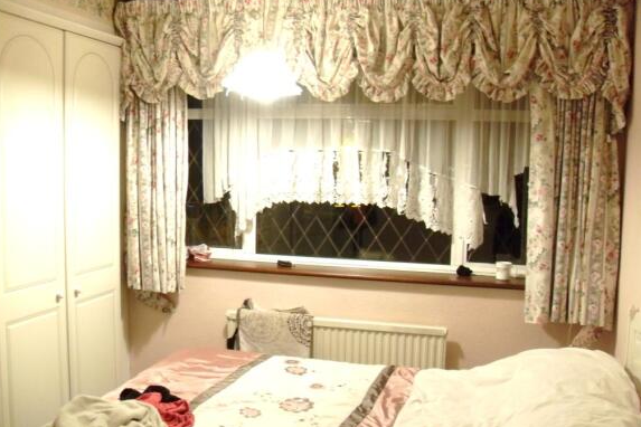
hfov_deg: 53.1
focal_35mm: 36
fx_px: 641
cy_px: 230
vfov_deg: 36.9
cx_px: 318
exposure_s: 1/8
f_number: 2.8
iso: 200
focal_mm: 6.3
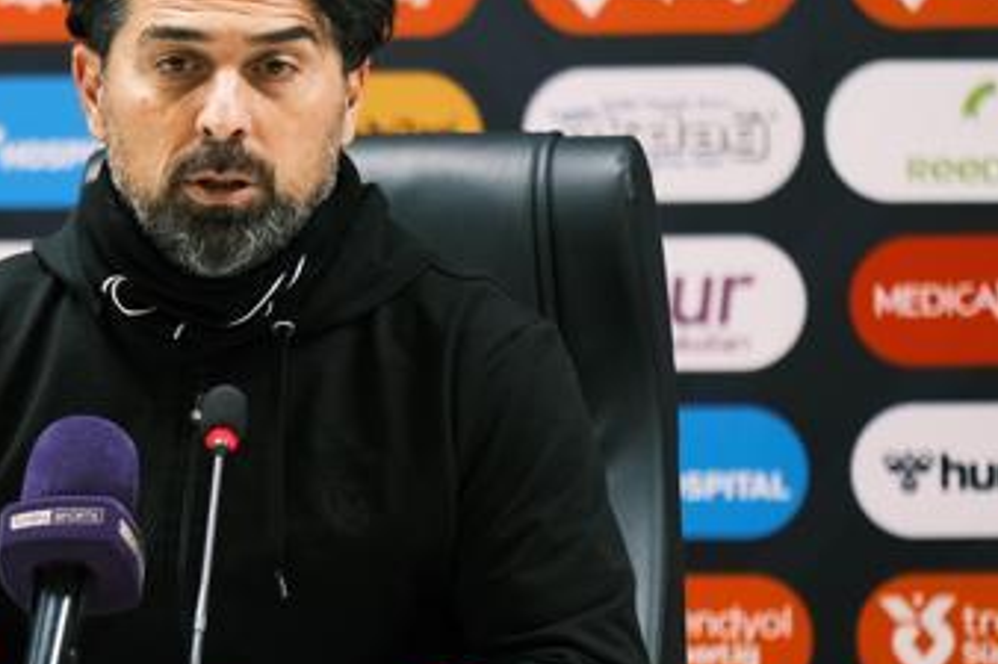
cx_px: 167
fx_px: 10584
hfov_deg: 5.4
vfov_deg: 3.6
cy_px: 363
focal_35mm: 382
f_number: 2.8
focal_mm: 140
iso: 1600
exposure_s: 1/125
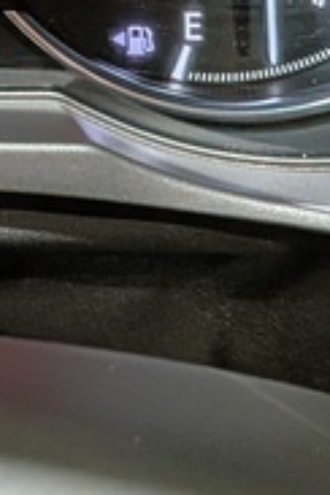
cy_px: -235
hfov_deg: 9.0
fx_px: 1925
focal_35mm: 140
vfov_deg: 13.8
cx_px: -427
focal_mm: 4.53
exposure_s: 1/43.5
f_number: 1.7
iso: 26
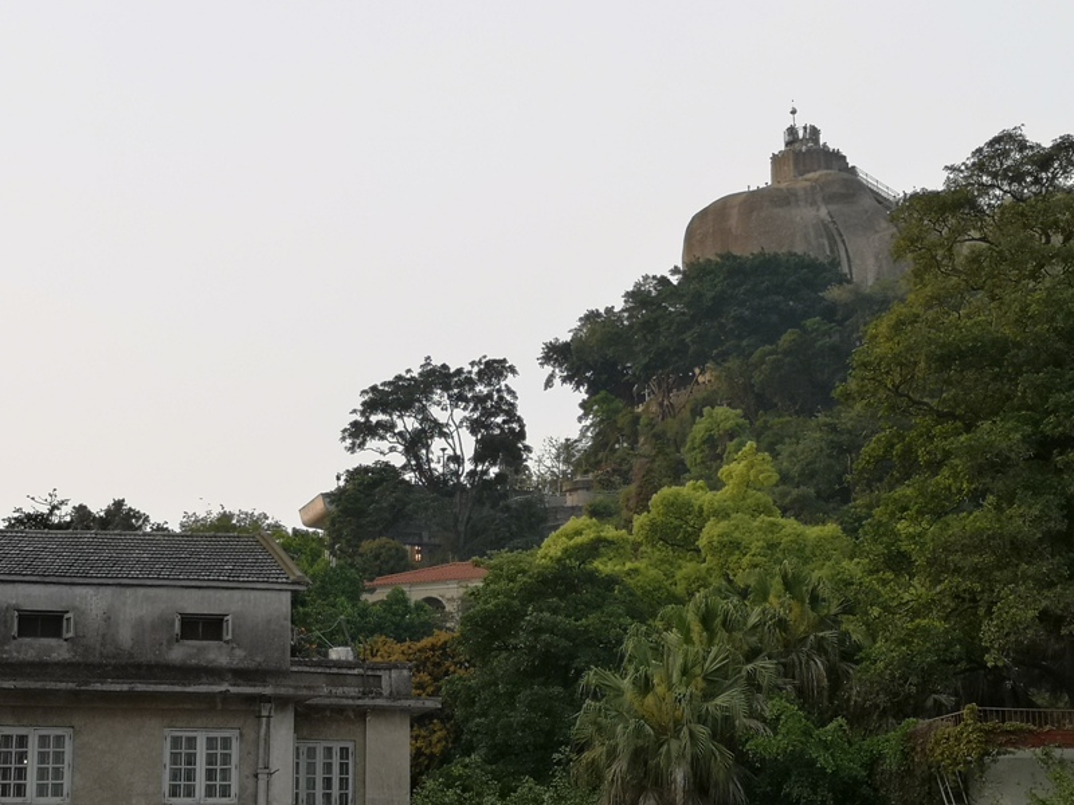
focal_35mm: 74
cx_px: 537
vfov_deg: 19.9
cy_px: 402
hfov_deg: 26.3
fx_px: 2296
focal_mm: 3.95
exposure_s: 1/1029
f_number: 1.8
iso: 50
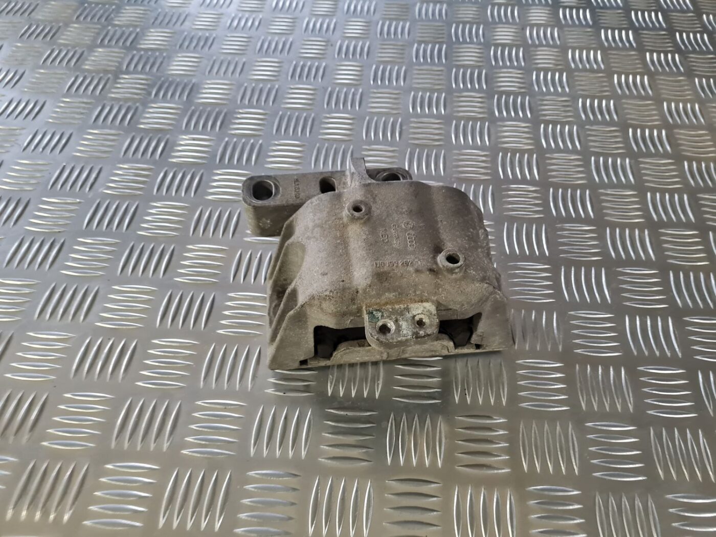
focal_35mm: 26
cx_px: 358
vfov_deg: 53.1
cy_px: 268
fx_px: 538
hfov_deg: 67.3
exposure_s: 1/50
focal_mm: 5.4
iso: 800
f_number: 1.8
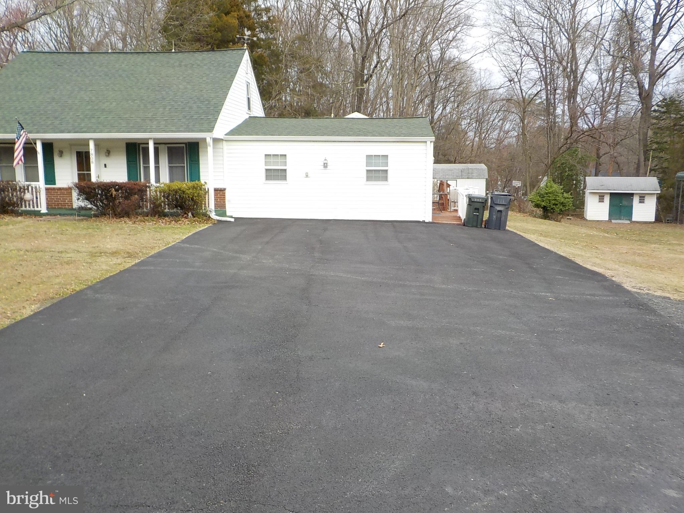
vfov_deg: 46.8
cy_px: 256
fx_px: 593
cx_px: 342
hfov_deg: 60.0
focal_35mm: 30
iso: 125
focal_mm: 4.1
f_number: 3.3
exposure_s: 1/250
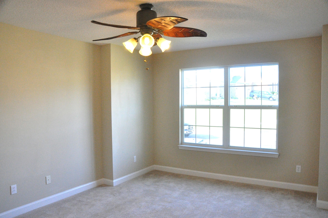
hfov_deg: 67.4
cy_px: 109
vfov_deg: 47.8
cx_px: 164
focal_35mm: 27
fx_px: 246
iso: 1600
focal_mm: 18
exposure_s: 1/160
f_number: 6.3
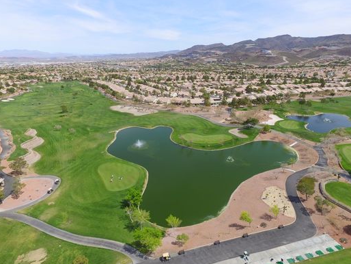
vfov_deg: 63.5
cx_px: 180
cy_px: 136
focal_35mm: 21
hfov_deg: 78.9
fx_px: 213
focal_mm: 3.61
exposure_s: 1/950
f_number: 2.8
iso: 100
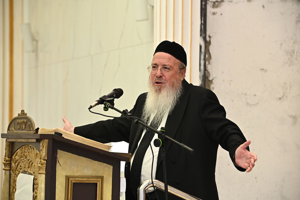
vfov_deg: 8.1
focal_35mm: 170
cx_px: 150
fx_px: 1416
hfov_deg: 12.1
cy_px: 100
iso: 2500
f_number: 7.1
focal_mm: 170
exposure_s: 1/160
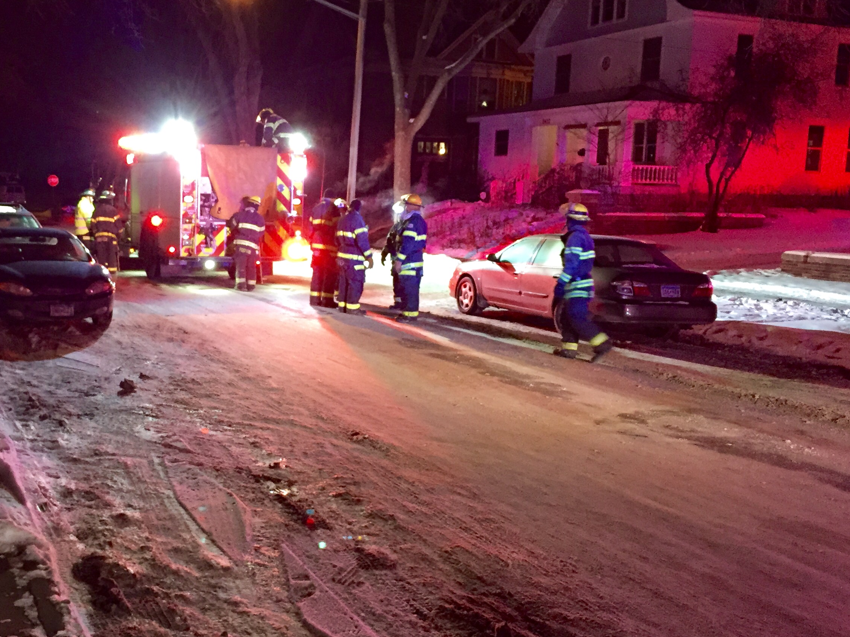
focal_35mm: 42
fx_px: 1031
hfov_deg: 44.1
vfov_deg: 34.3
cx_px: 274
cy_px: 337
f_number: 2.2
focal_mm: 4.15
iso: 250
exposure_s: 1/17
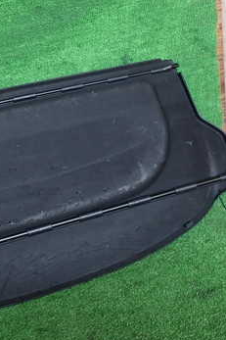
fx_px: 424
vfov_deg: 43.5
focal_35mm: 45
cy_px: 196
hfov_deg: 29.0
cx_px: 36
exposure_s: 1/80
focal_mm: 4.5
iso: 100
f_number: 2.8
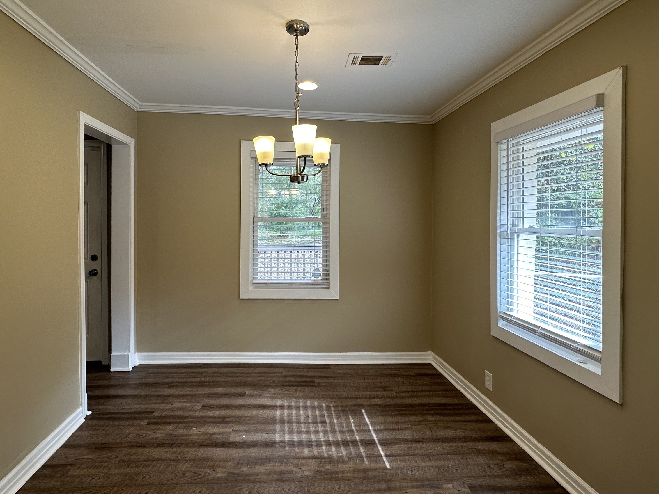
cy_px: 225
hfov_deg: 84.5
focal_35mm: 19
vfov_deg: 68.6
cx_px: 303
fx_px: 362
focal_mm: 2.22
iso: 80
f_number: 2.2
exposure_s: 1/120
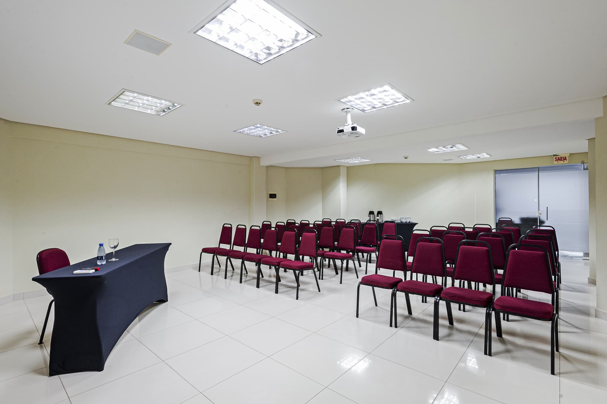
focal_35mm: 17
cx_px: 304
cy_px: 202
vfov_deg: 70.4
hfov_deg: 93.3
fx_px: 286
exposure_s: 1/13
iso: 800
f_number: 11
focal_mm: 17
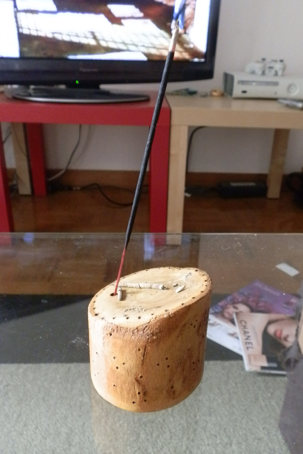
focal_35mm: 30
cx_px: 173
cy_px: 227
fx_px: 379
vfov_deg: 61.9
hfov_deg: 43.5
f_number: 3.1
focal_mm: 5
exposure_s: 1/20
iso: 400
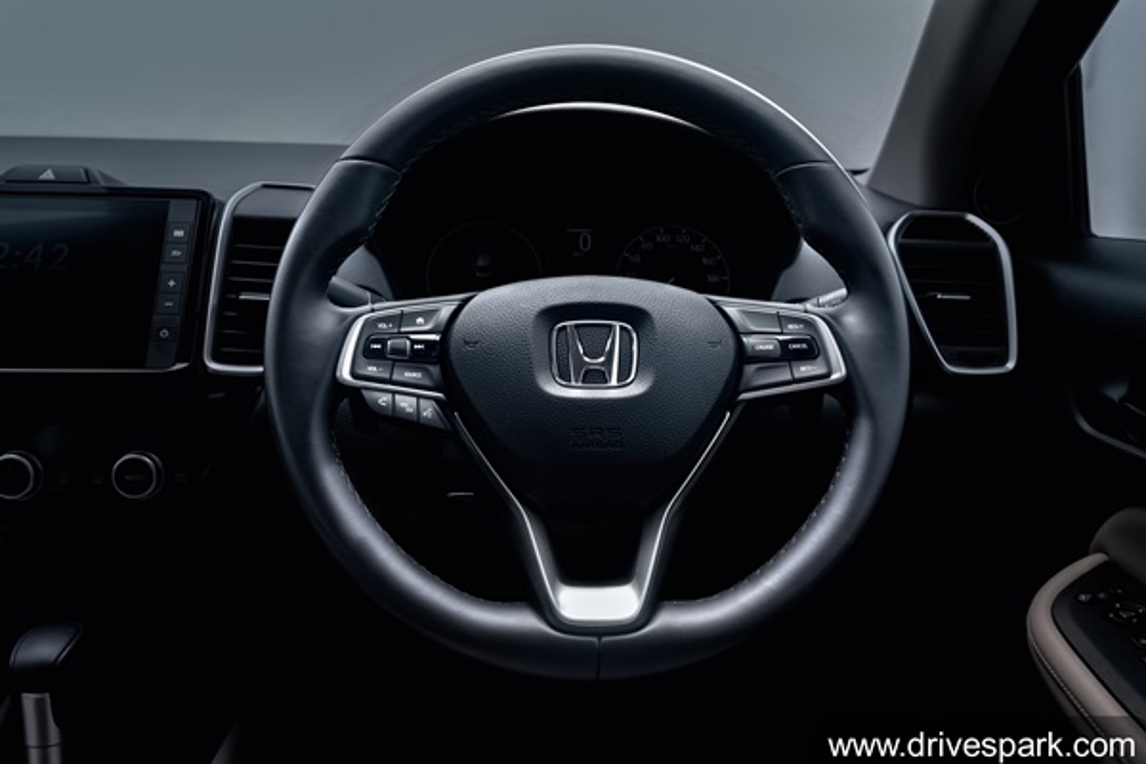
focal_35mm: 35
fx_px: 1114
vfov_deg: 37.9
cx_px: 573
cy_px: 382
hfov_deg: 54.4
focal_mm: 35
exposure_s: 1/400
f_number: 7.1
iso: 400
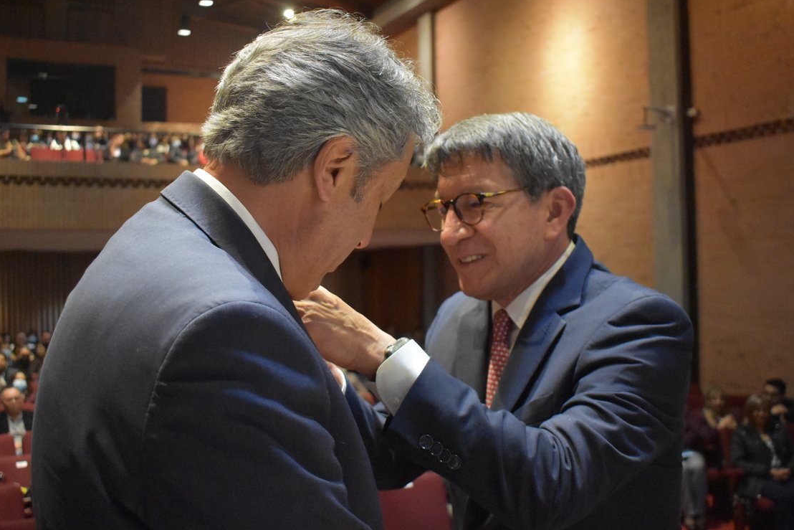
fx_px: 860
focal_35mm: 39
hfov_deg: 49.5
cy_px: 244
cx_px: 394
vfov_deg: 34.2
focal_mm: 24
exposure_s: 1/60
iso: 7200
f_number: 4
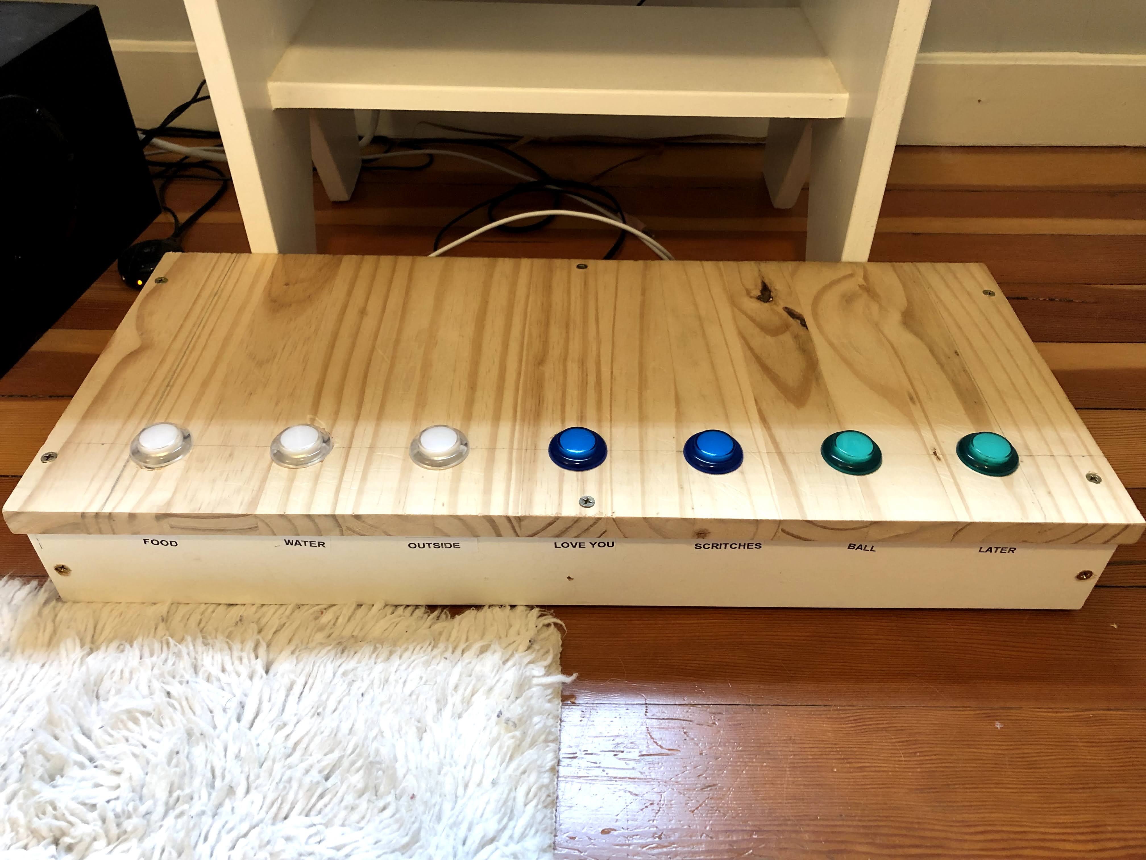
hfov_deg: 63.4
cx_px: 573
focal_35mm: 28
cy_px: 430
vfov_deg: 49.7
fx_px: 927
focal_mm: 3.99
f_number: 1.8
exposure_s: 1/15
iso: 50
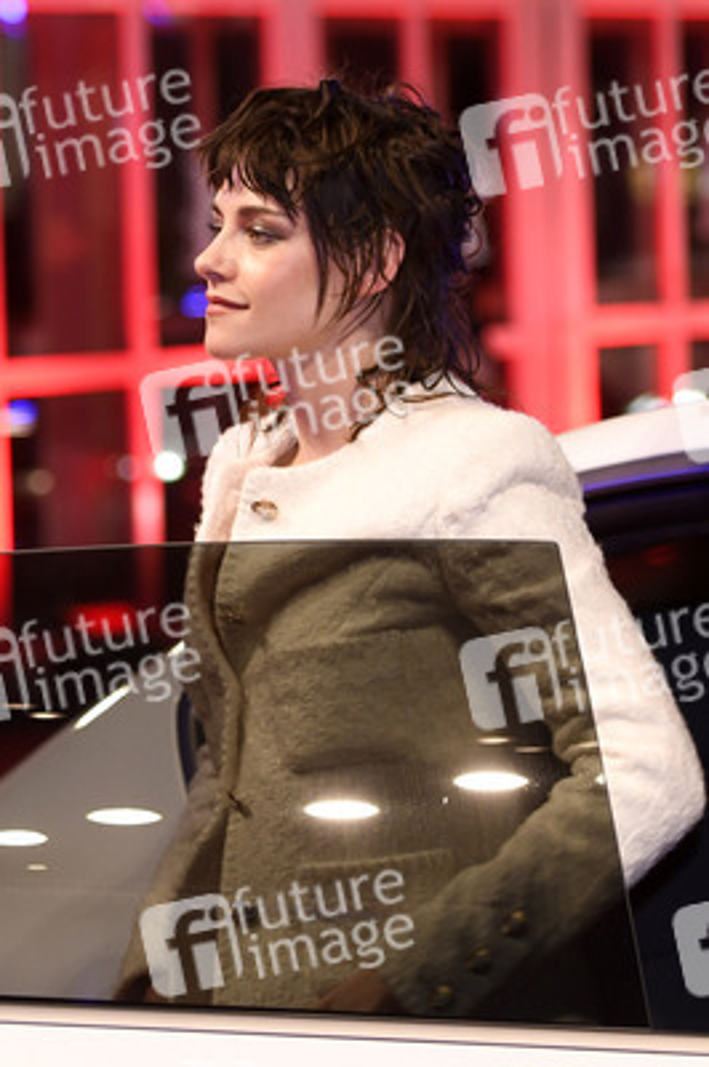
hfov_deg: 17.0
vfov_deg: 25.4
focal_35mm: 80
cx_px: 354
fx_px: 2367
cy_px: 534
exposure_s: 1/200
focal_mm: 80
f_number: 3.5
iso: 800
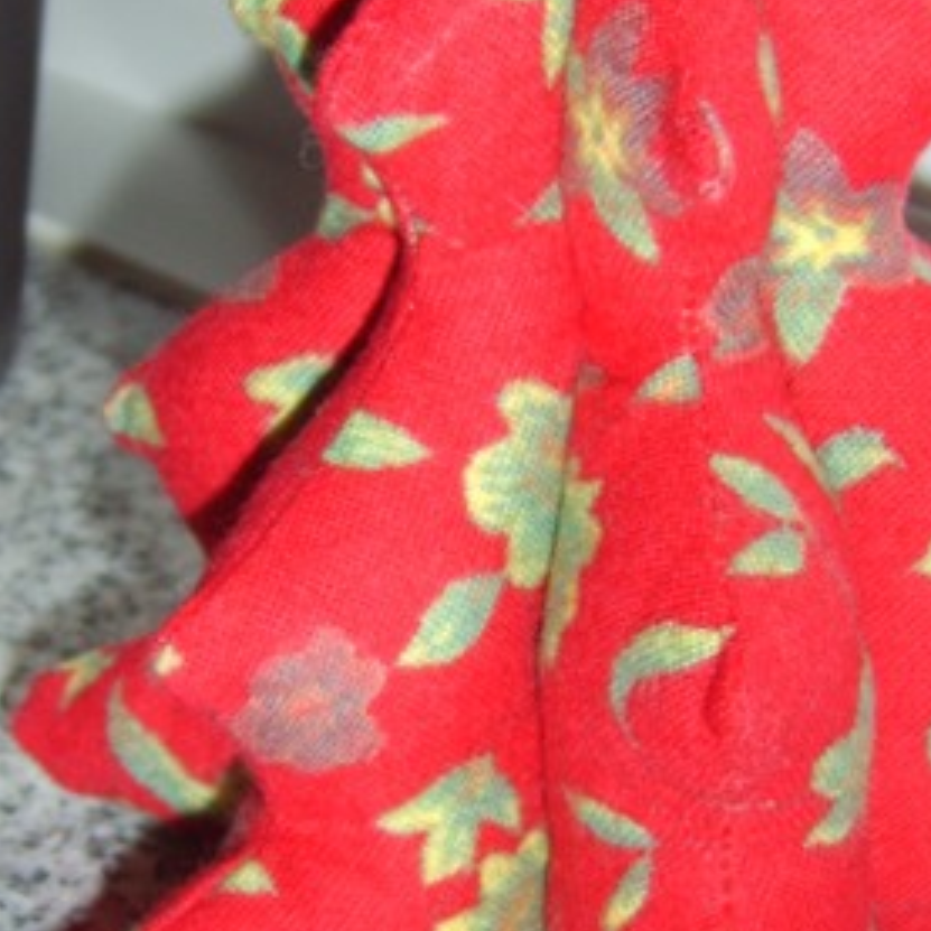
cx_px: 514
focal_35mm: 81
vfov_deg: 21.4
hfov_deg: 21.4
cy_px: 516
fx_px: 2465
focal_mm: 9.86
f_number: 2.7
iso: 141
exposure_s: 1/60
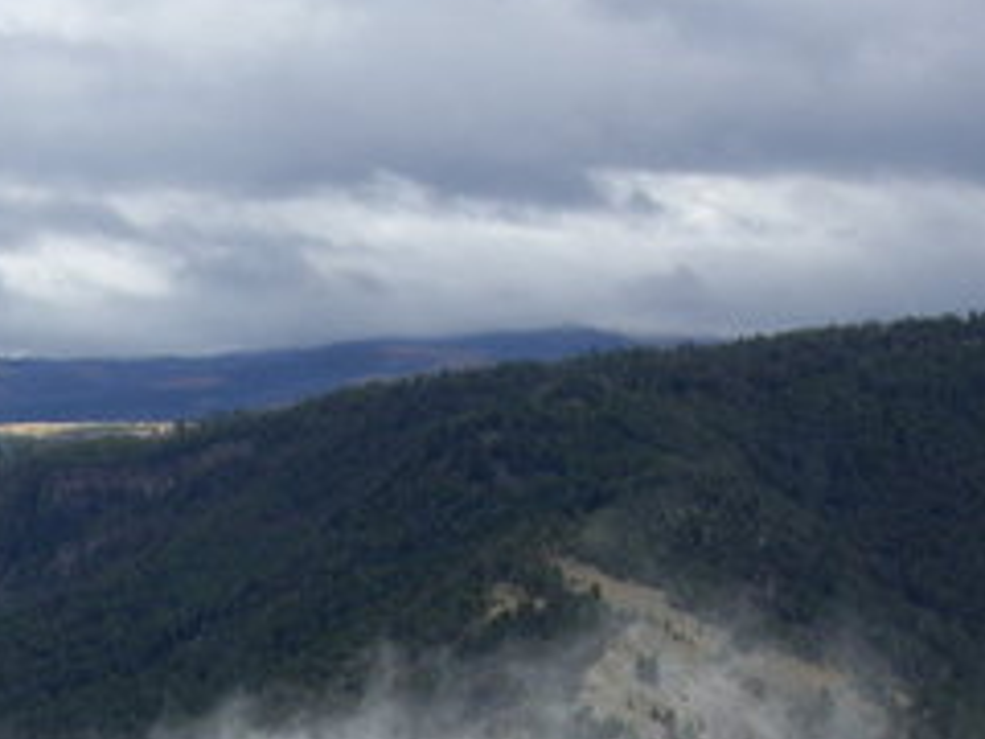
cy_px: 870
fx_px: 6004
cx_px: -160
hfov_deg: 9.3
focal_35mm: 211
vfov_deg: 7.0
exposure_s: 1/200
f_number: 6.5
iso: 50
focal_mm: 12.8
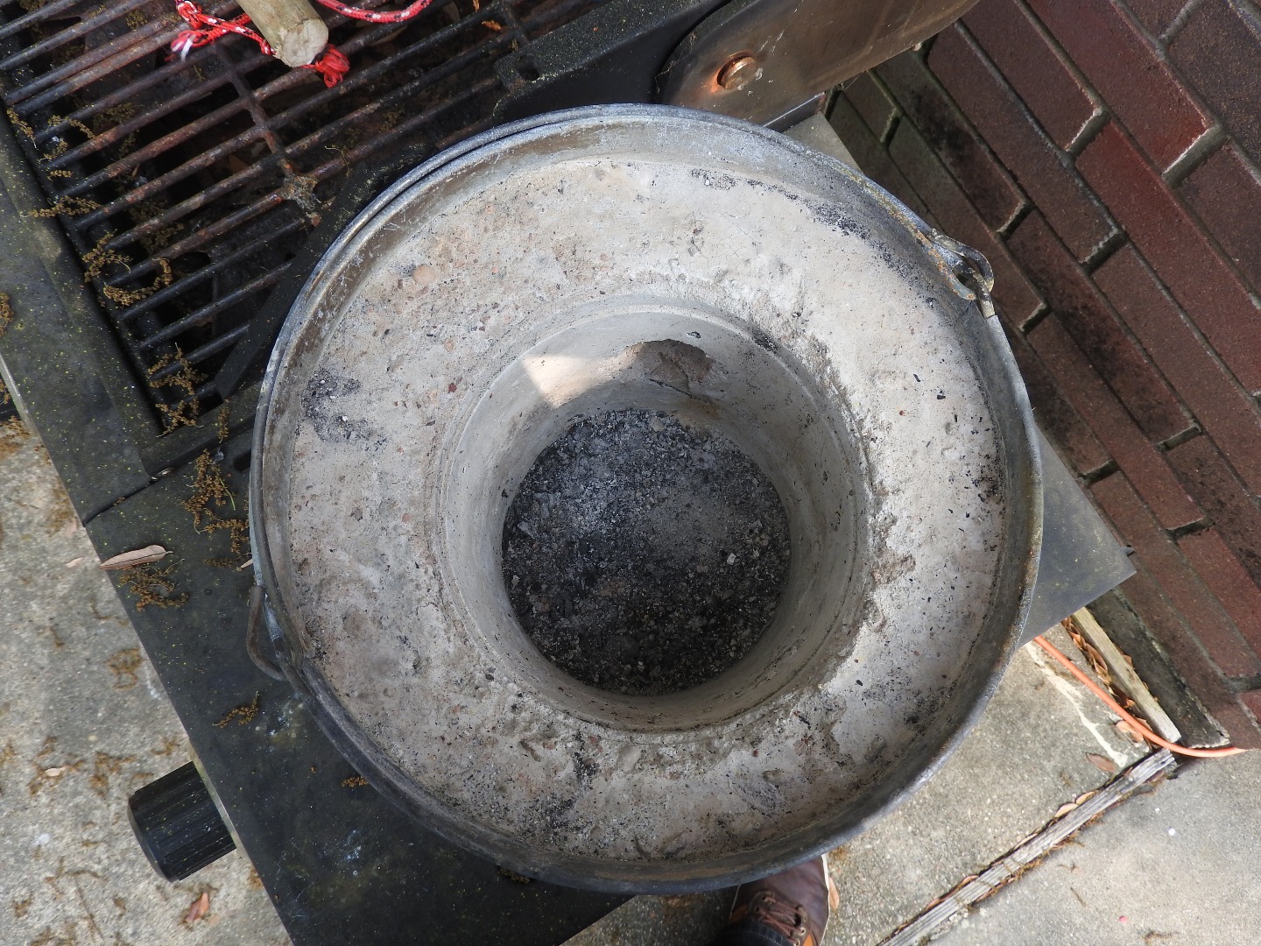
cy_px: 473
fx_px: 1093
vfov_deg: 46.8
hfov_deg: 60.0
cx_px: 630
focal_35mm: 30
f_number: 3.5
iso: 100
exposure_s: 1/200
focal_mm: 5.4
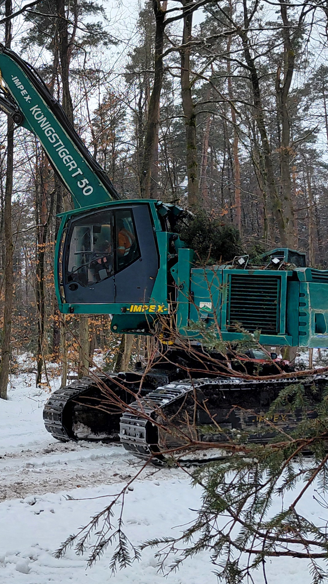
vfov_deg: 35.8
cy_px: 215
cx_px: -21
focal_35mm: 58
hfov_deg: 19.9
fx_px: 897
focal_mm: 4.69
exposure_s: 1/543
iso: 50
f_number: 1.8
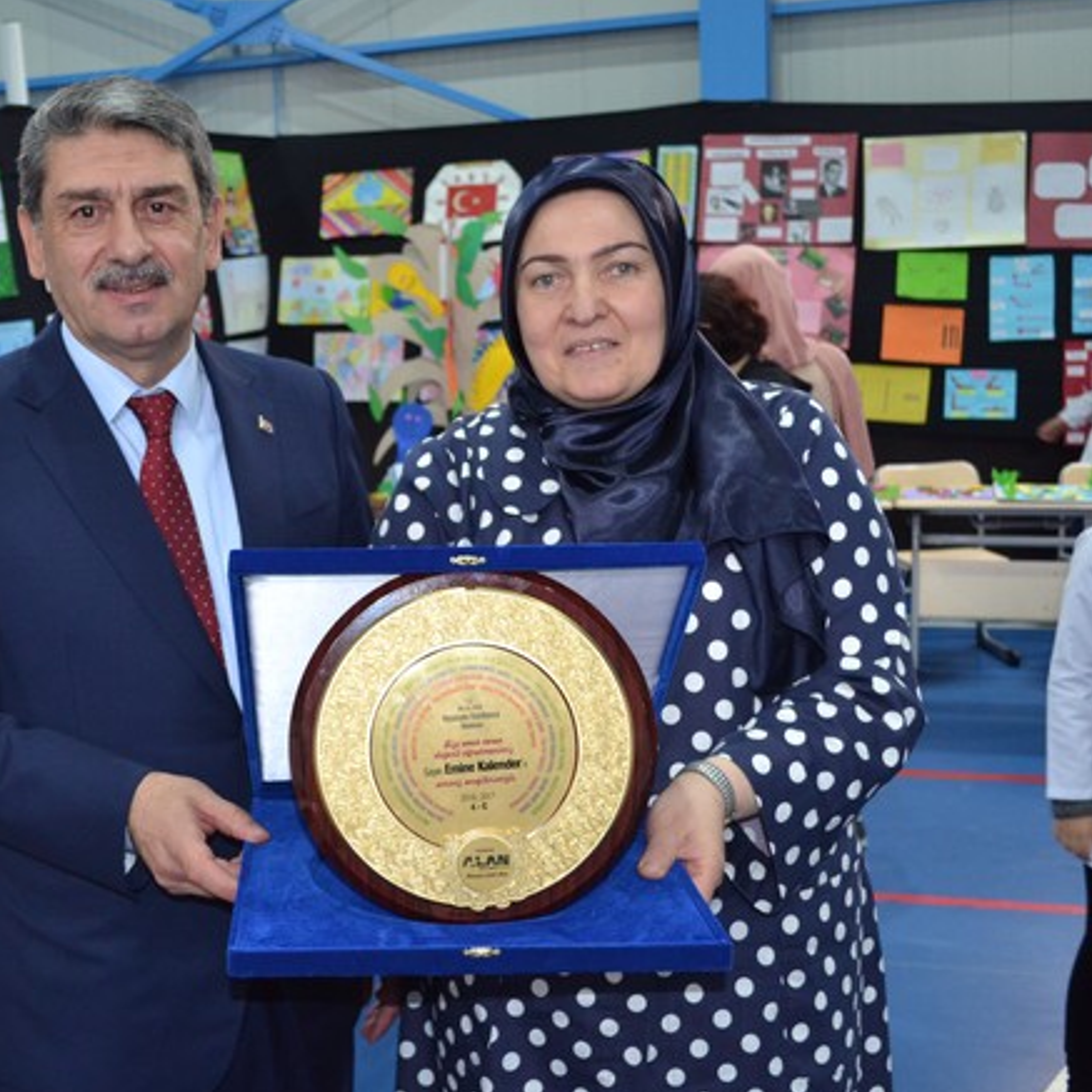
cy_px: 548
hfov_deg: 38.6
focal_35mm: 43
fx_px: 1535
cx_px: 350
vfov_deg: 39.2
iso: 1400
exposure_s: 1/60
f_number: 4
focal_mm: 22
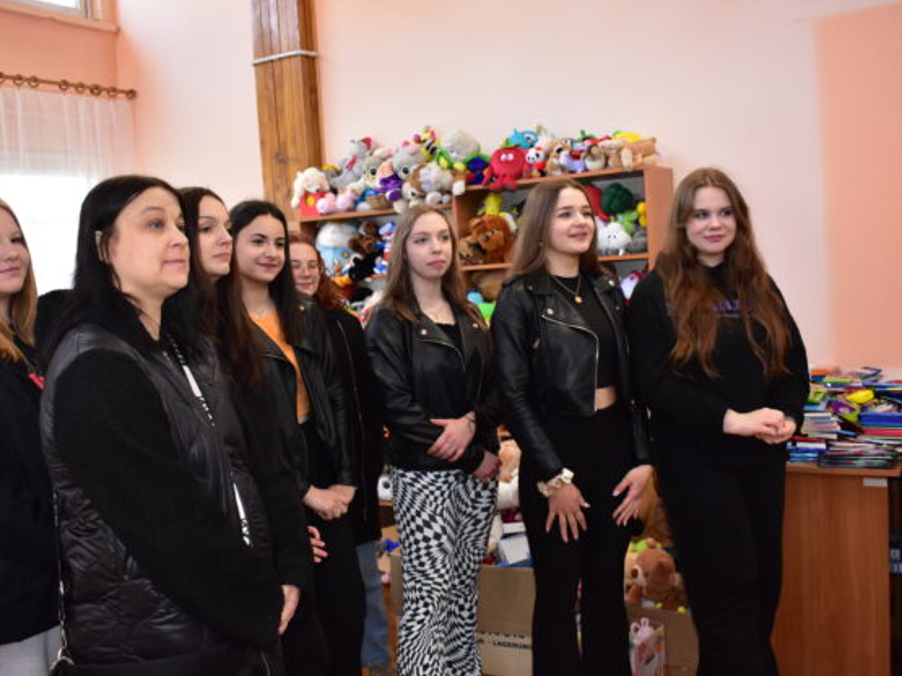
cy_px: 336
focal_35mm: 36
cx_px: 401
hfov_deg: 51.3
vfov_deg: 39.6
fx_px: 938
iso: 1600
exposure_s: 1/160
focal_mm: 22
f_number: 5
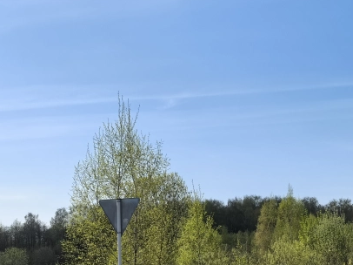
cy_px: 184
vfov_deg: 17.7
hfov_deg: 23.6
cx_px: 191
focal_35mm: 83
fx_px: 846
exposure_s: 1/2110
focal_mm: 6.98
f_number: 2
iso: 50
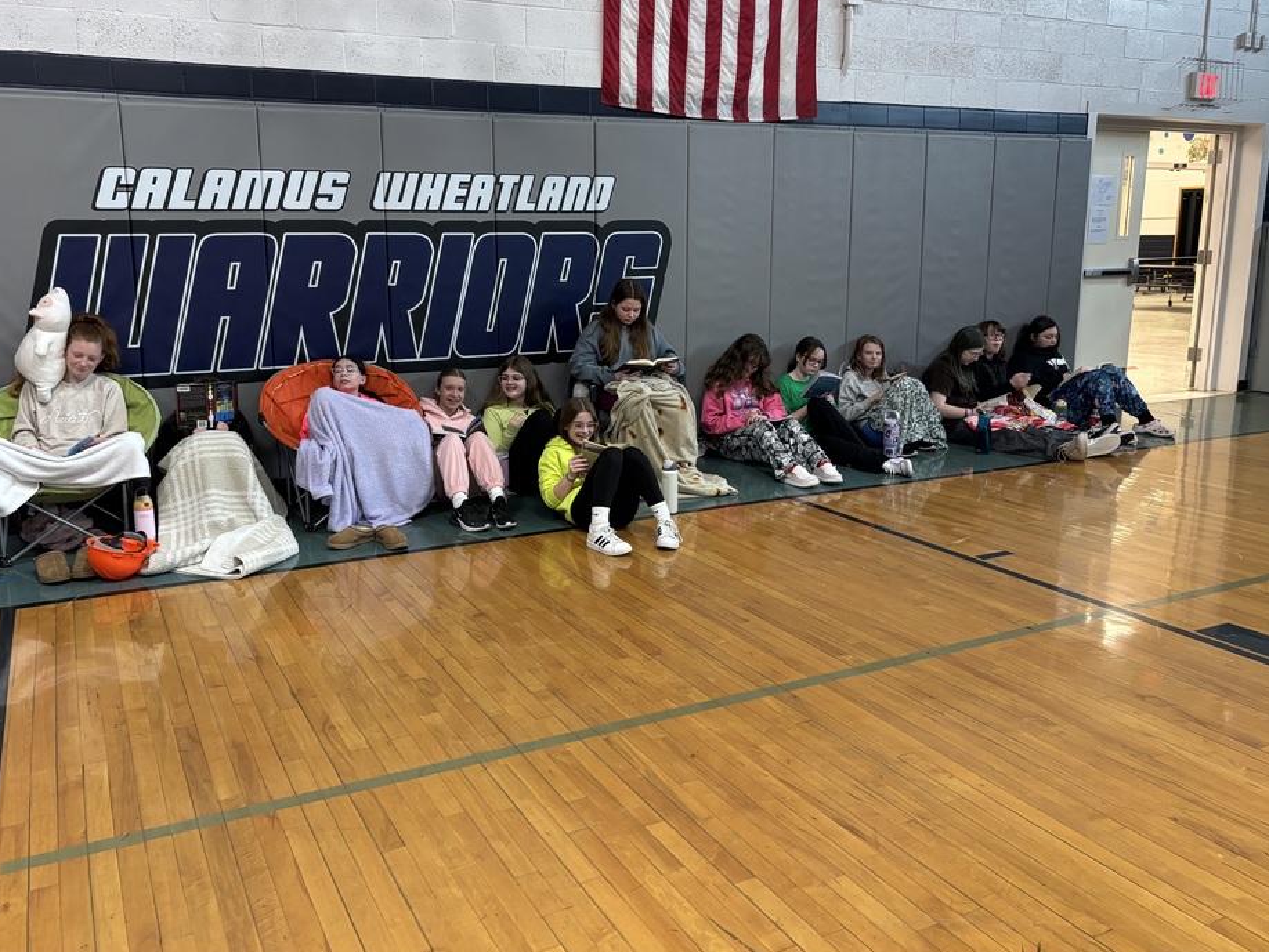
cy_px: 432
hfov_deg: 61.5
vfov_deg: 48.2
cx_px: 575
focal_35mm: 29
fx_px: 1063
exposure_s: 1/42
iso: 250
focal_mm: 5.96
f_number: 1.6
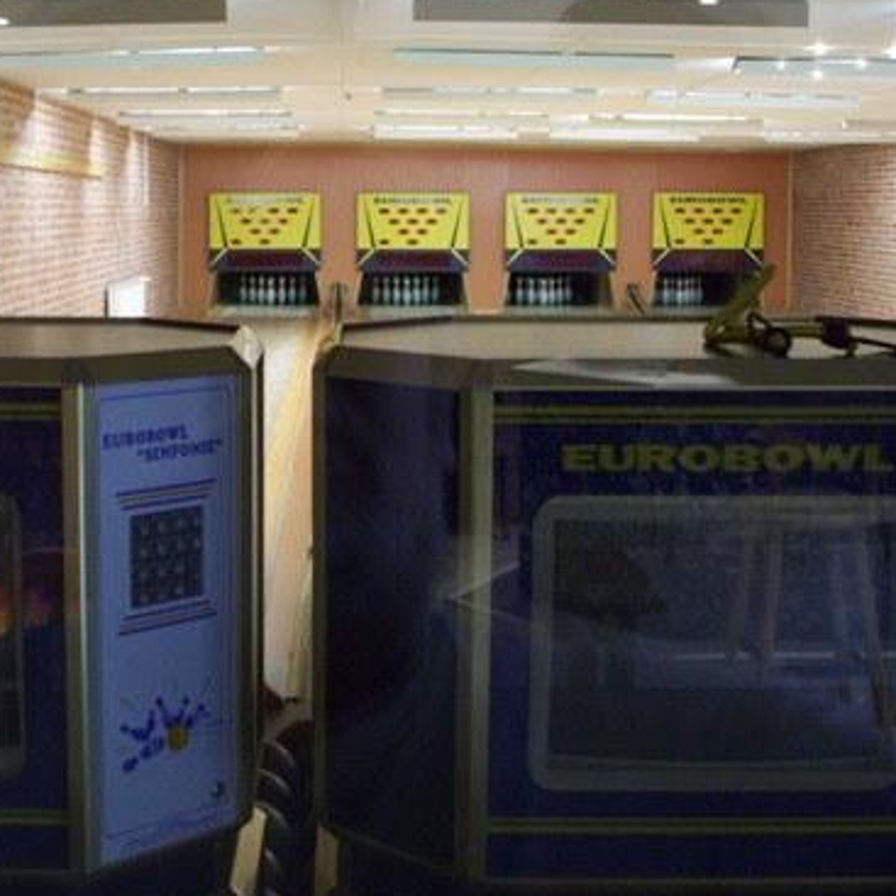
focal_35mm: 54
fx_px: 1581
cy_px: 356
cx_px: 299
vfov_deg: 31.5
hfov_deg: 31.4
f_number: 2.9
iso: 160
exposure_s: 1/8
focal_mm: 5.7
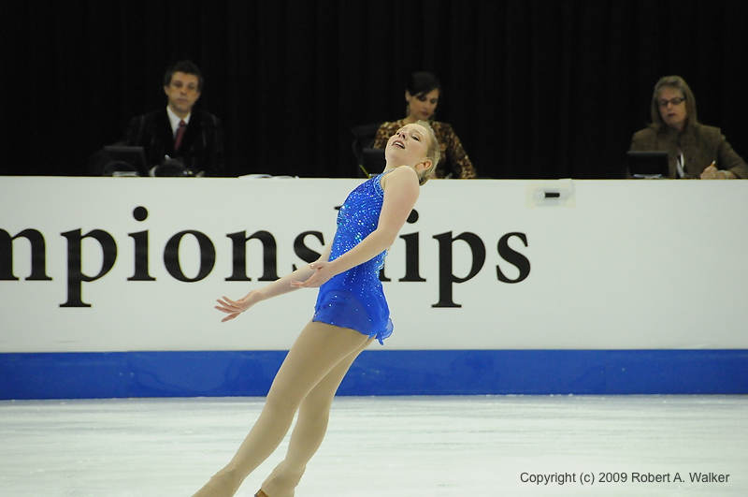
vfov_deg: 4.6
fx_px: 6224
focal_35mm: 300
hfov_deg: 6.9
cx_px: 374
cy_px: 248
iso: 3200
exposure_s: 1/640
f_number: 5.6
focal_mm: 200
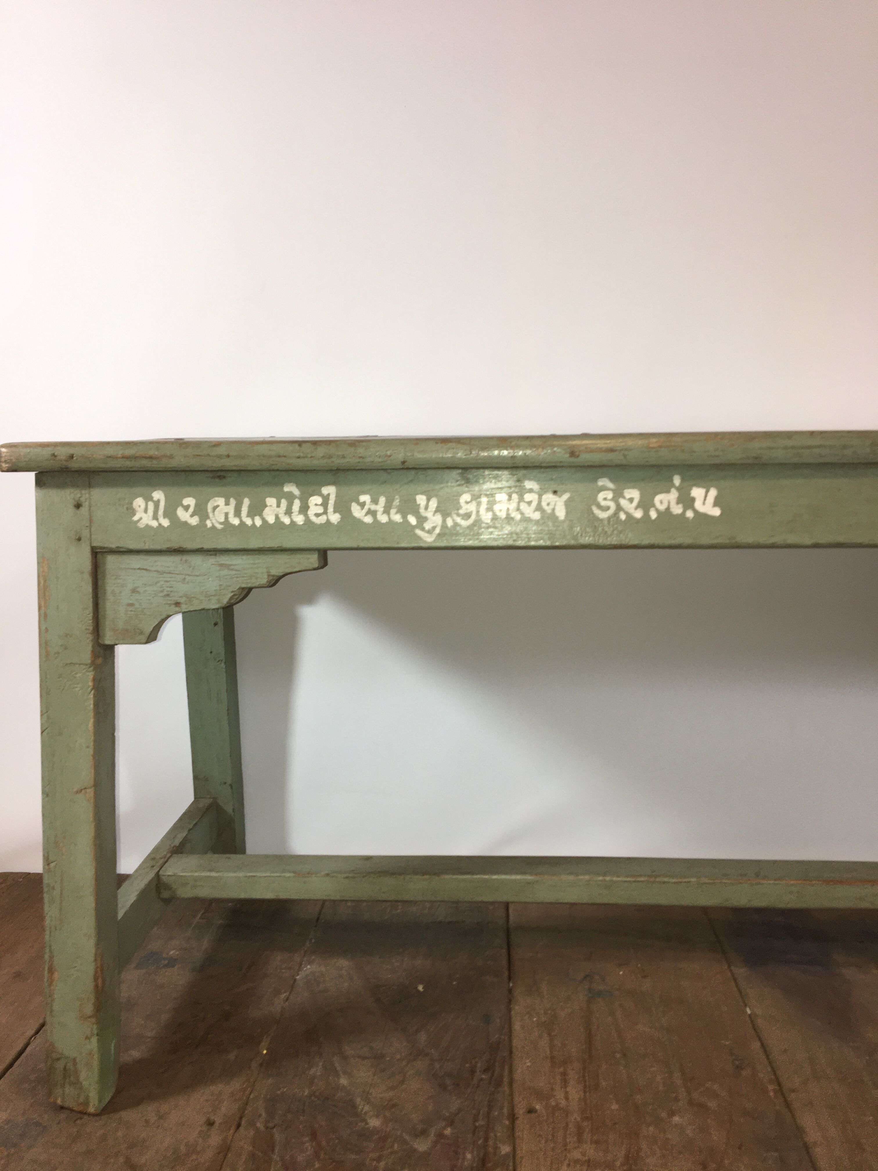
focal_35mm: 29
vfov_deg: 61.7
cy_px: 586
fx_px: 981
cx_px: 439
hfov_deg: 48.2
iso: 32
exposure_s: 1/33
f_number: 2.2
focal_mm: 4.15
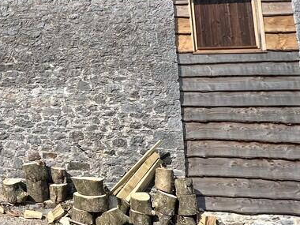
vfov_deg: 40.4
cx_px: -22
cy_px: 81
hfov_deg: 42.6
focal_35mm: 35
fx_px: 303
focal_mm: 1.57
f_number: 1.8
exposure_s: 1/1206
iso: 32
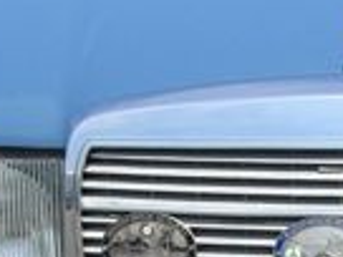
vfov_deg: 8.1
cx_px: 366
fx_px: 1774
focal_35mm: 179
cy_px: 433
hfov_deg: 10.9
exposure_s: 1/640
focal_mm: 6.2
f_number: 4.3
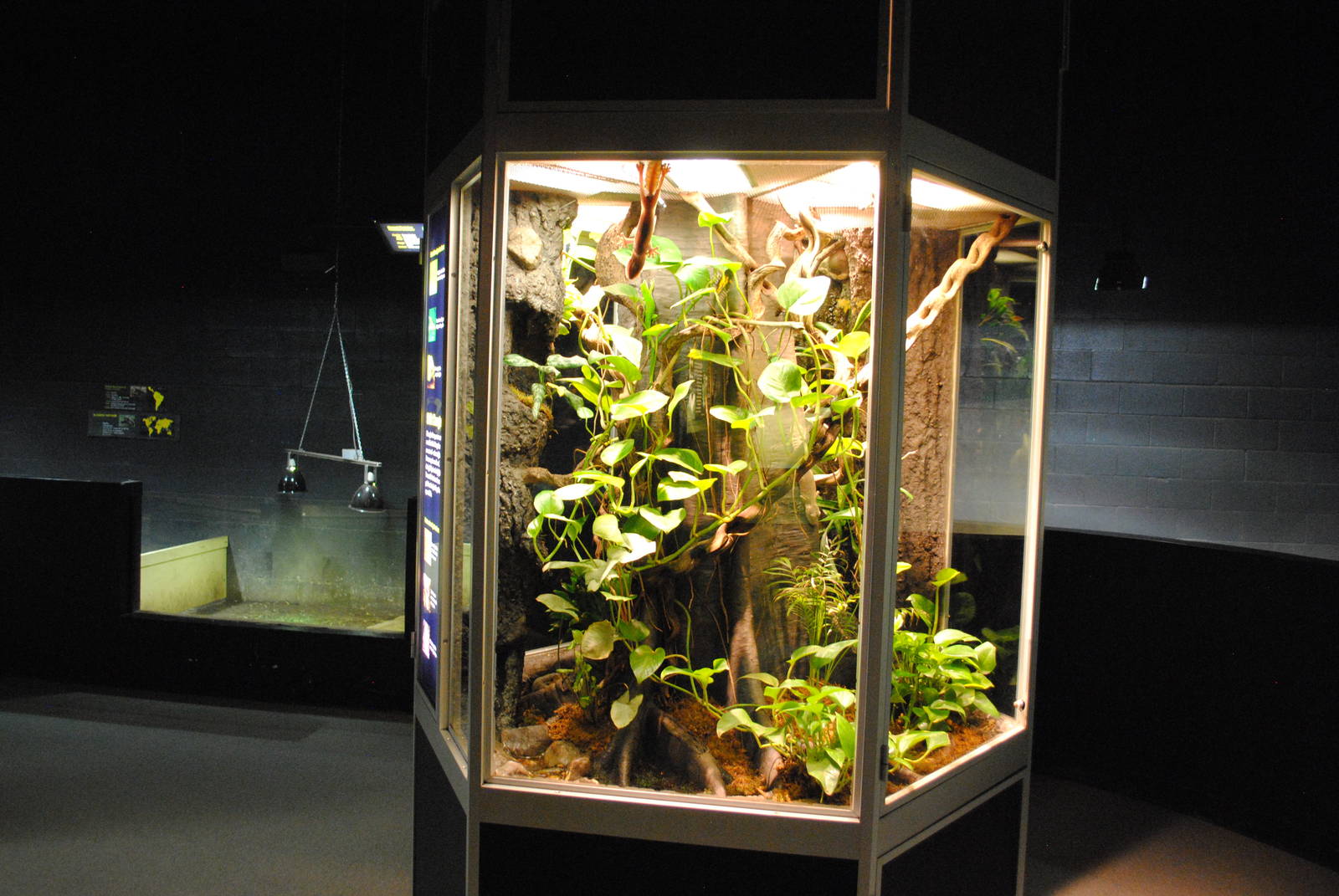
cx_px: 670
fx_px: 1117
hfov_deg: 61.9
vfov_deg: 43.7
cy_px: 448
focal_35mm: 30
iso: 1250
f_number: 3.8
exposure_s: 1/30
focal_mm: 20
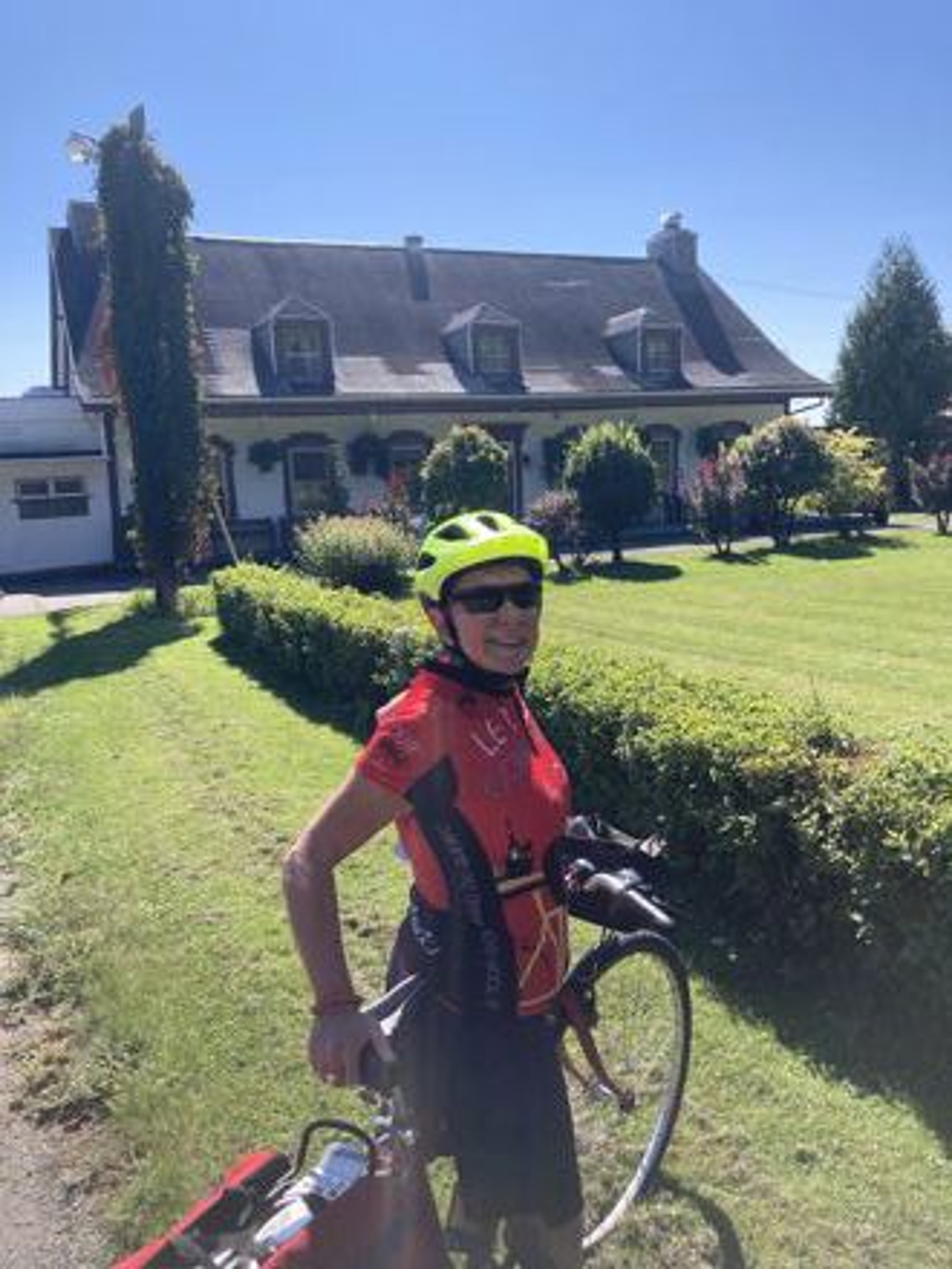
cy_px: 634
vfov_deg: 63.4
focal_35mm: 28
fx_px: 1027
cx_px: 476
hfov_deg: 49.7
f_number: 1.8
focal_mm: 3.99
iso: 20
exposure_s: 1/1600
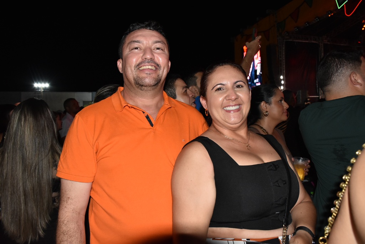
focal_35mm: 27
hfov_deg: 67.4
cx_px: 182
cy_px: 122
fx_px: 274
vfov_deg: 47.9
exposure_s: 1/125
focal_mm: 18
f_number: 5.6
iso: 1250
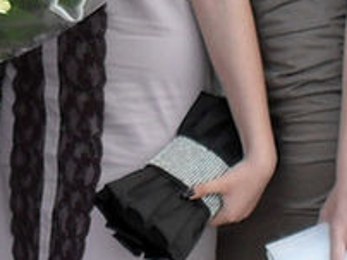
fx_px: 1932
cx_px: 91
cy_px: 84
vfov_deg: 7.7
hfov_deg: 10.2
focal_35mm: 193
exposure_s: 1/180
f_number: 2.8
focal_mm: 6.3
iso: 80
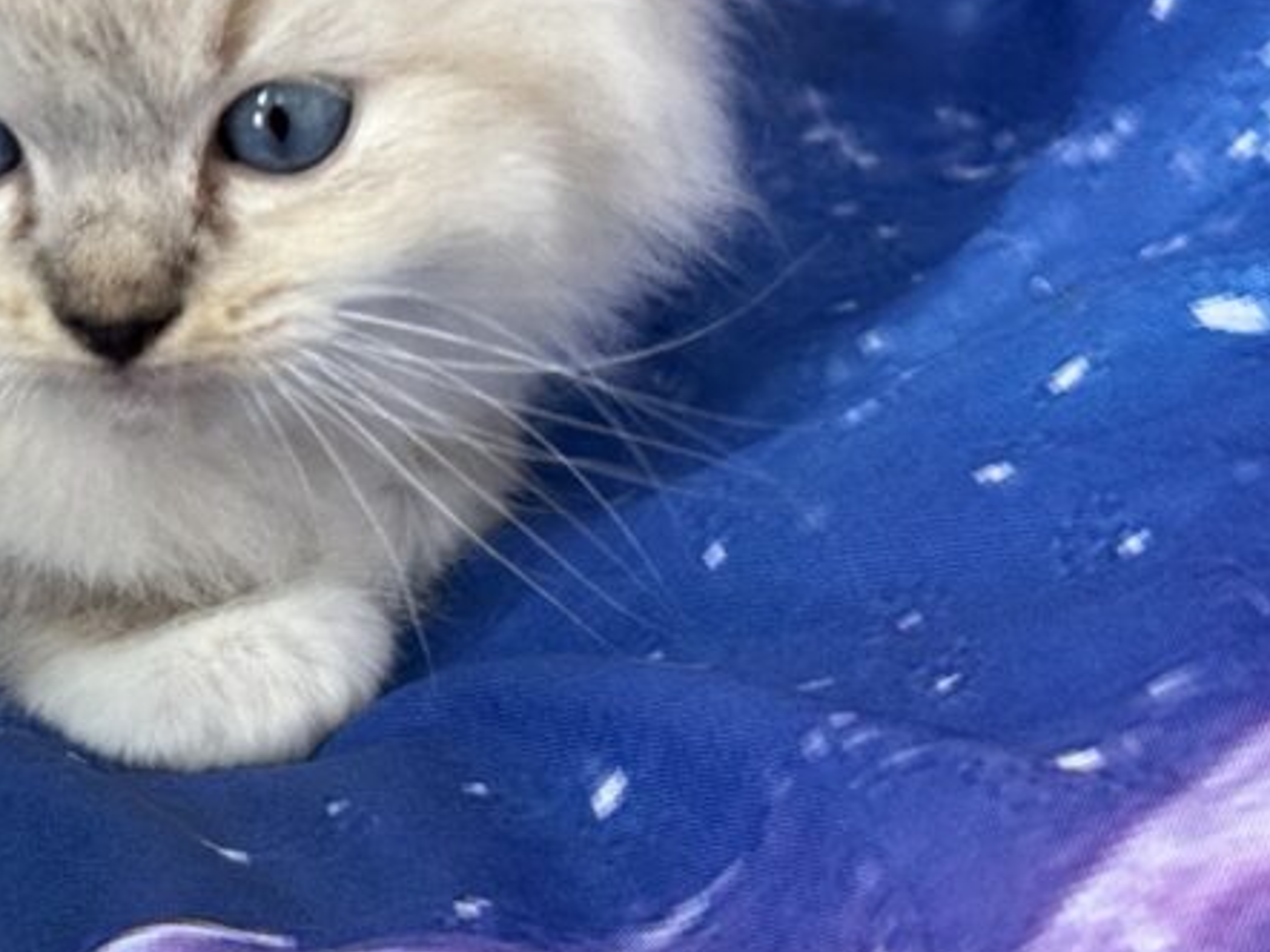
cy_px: -37
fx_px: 4071
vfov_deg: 13.1
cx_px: -189
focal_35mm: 111
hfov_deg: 17.1
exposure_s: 1/60
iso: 125
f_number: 1.78
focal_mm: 6.76
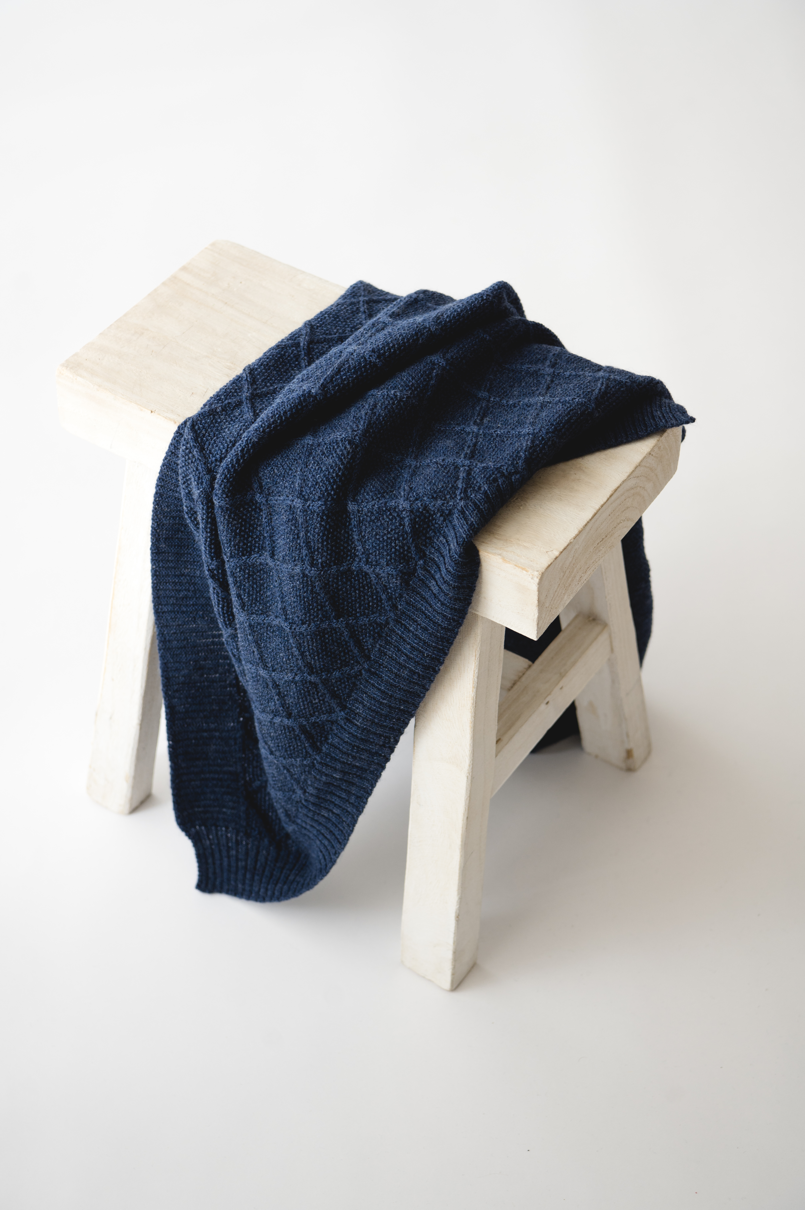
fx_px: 2082
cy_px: 605
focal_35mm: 62
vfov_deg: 32.4
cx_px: 402
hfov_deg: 21.9
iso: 200
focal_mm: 62
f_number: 4.5
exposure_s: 1/13
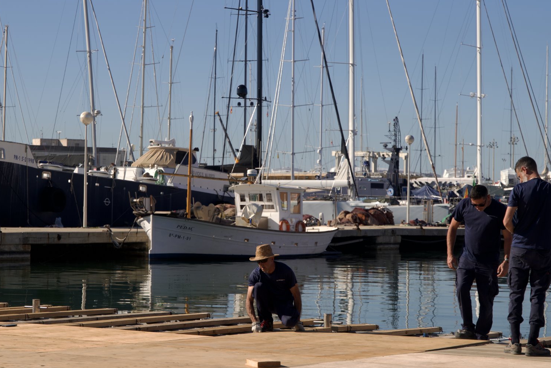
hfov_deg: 17.9
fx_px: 1745
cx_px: 253
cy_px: 181
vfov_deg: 12.0
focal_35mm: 114
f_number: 4
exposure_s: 1/200
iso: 64
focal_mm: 70
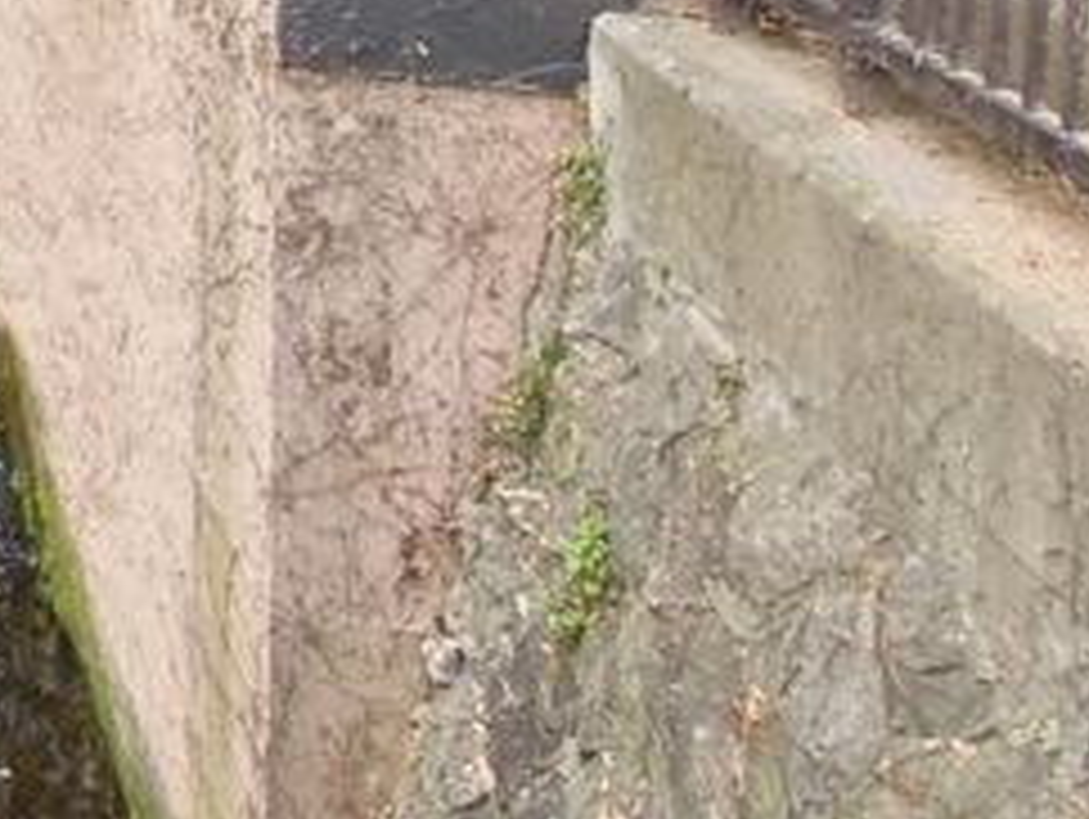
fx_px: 3118
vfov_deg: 13.1
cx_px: -950
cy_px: -796
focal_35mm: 99
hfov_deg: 16.2
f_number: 2.8
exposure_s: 1/320
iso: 160
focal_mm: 4.3
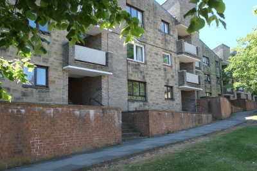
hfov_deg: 54.4
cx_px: 128
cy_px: 86
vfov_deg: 37.9
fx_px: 250
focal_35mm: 35
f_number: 5.6
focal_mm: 23
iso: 400
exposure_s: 1/170
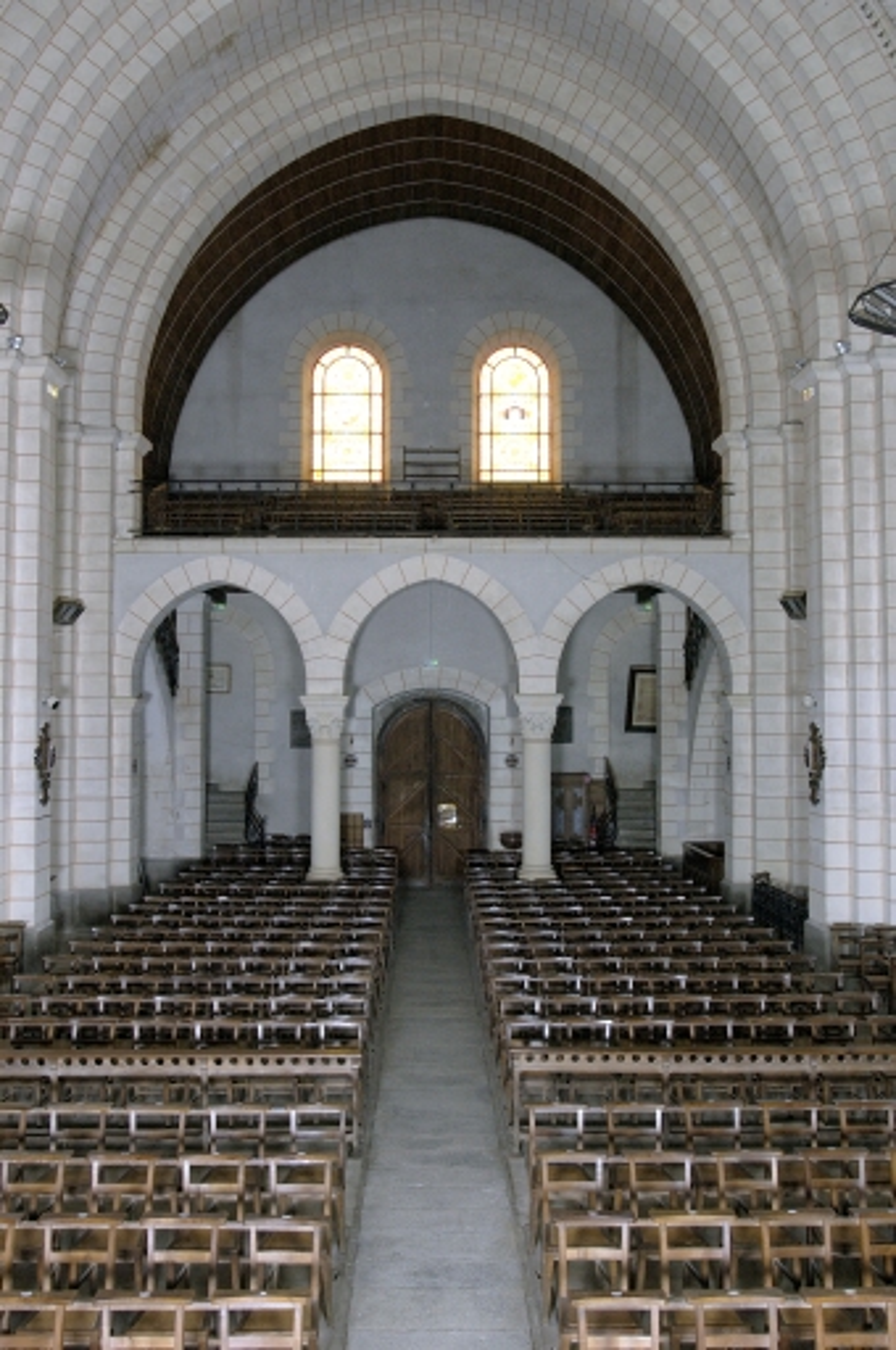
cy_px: 675
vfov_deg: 57.3
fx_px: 1235
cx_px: 448
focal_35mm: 33
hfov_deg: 39.9
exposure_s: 1/30
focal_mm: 22
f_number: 5.6
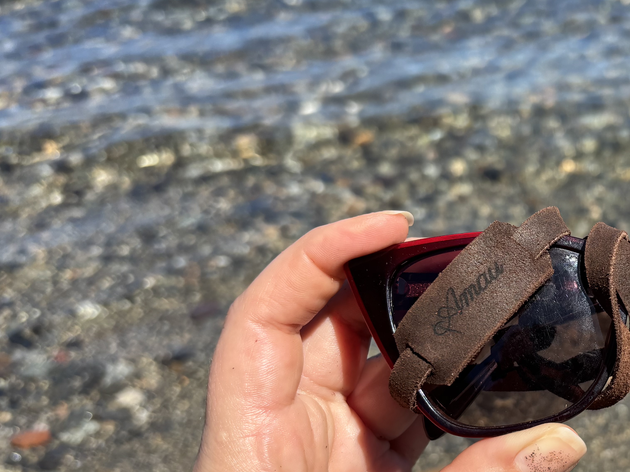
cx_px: 580
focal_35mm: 49
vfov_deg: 29.6
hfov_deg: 36.2
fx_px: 892
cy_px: 283
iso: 50
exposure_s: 1/2513
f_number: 1.6
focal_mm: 5.96
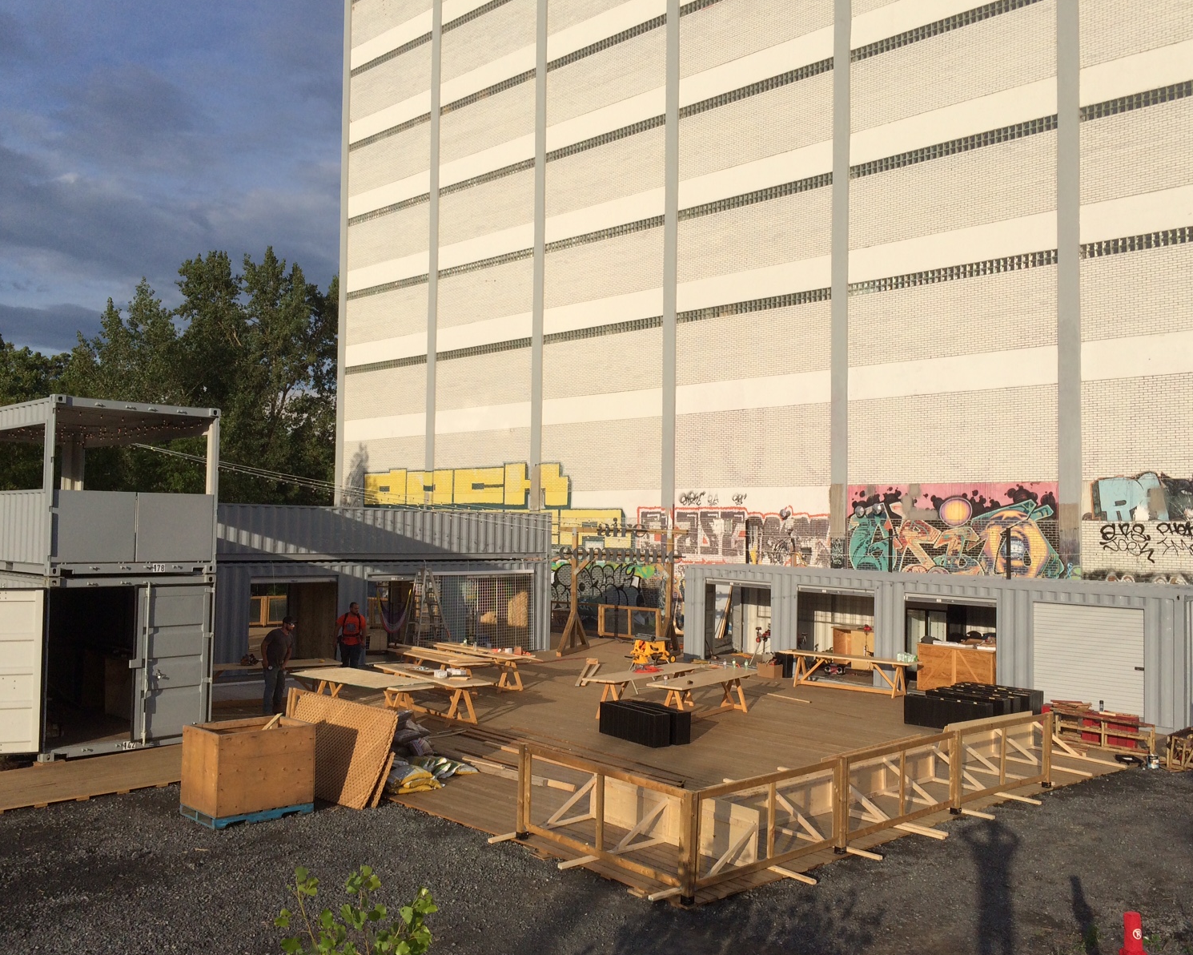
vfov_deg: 47.1
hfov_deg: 57.1
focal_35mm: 31
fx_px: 1095
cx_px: 639
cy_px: 482
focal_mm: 4.15
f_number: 2.2
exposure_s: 1/3425
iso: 32
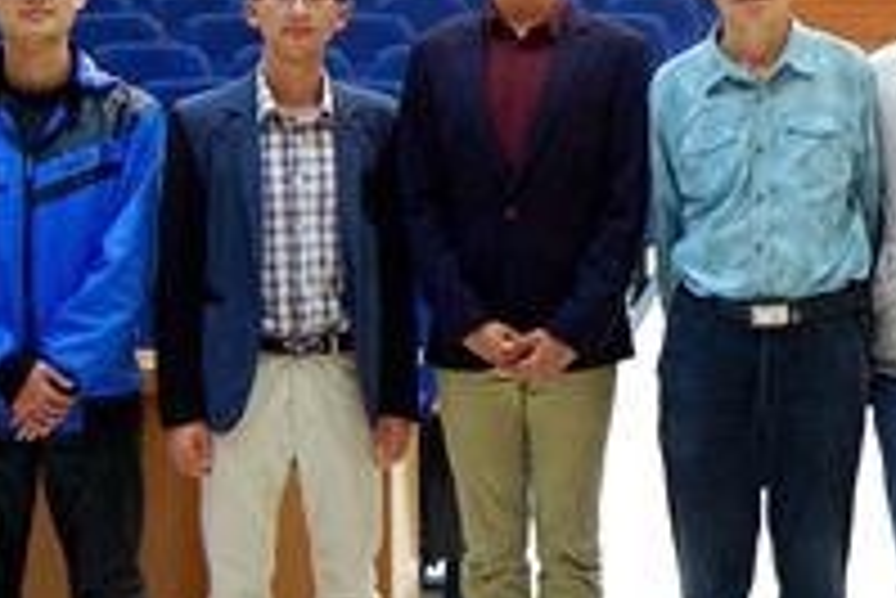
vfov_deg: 12.7
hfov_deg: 18.8
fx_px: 2640
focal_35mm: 106
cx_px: 860
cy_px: -40
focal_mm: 22
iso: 800
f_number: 3.8
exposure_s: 1/20
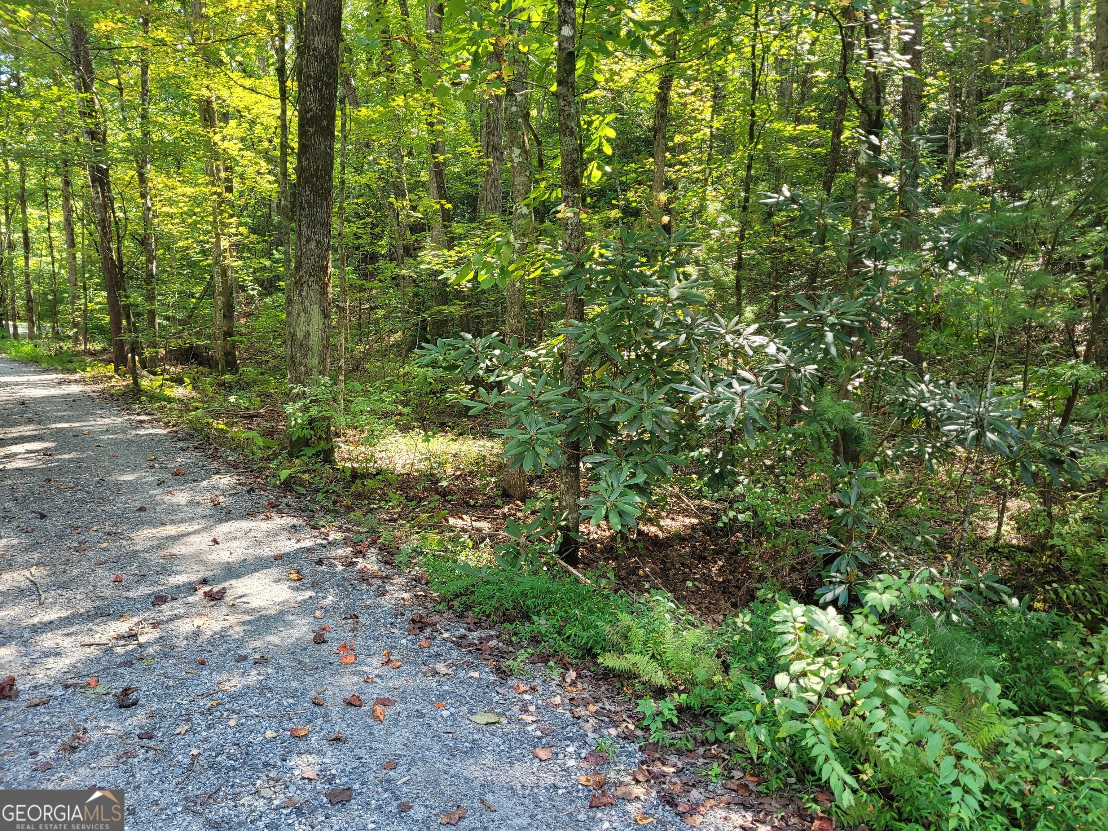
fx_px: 832
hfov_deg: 67.3
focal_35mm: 26
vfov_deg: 53.1
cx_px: 554
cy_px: 416
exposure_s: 1/120
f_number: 1.8
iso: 64
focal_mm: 5.4
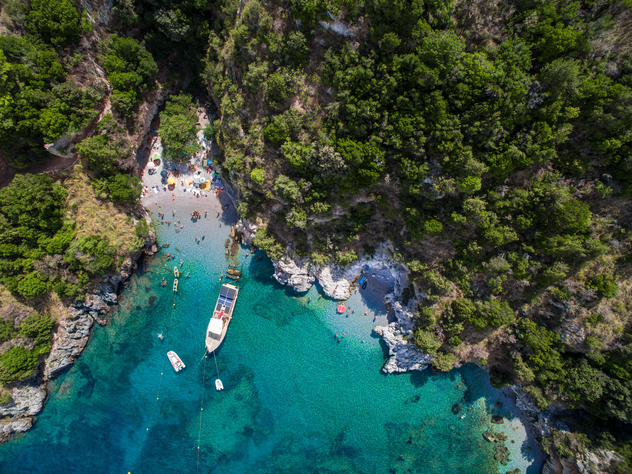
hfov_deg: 81.8
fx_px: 365
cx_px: 316
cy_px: 237
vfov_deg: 65.9
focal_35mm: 20
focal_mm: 3.61
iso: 100
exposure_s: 1/320
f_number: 2.8
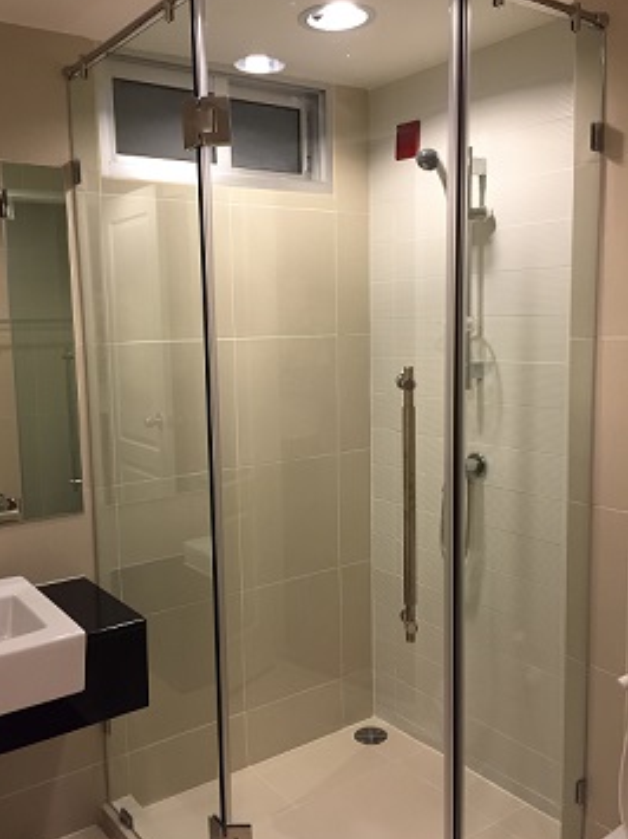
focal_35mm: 32
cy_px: 425
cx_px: 283
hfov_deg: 44.1
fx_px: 775
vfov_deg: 56.8
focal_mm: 4.15
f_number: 2.2
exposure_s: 1/33
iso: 125
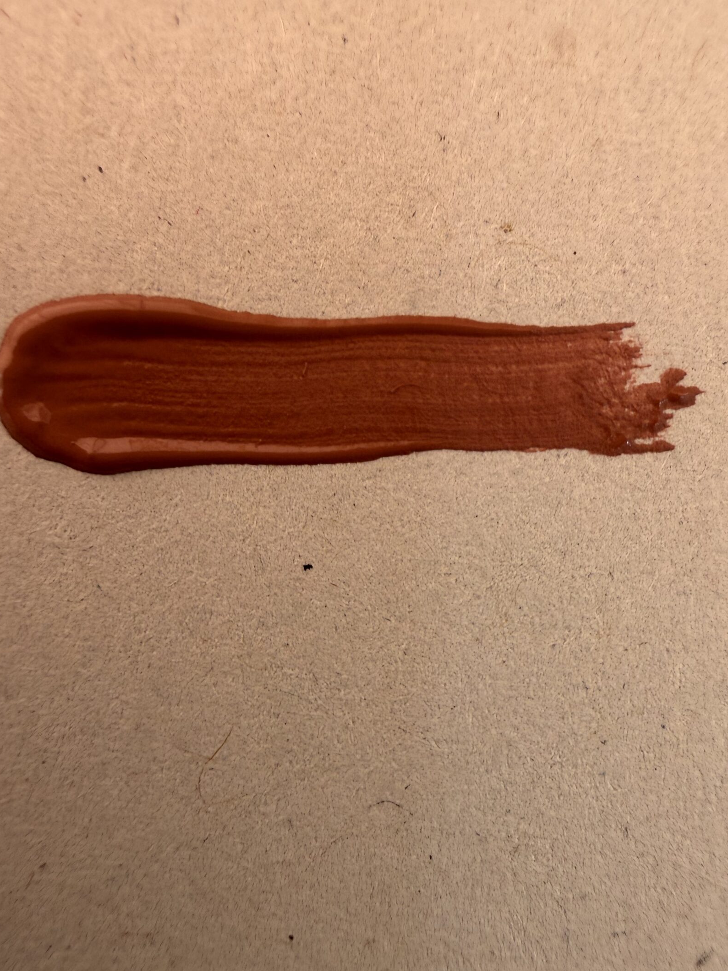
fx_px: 813
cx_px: 412
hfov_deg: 48.1
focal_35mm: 29
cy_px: 565
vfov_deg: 61.3
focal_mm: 2.22
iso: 64
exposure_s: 1/99
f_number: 2.2
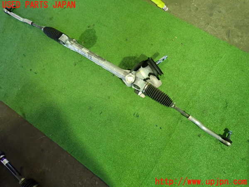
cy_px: 94
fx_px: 180
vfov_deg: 54.9
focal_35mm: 25
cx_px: 124
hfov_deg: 69.4
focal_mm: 4.5
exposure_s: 1/30
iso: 500
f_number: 2
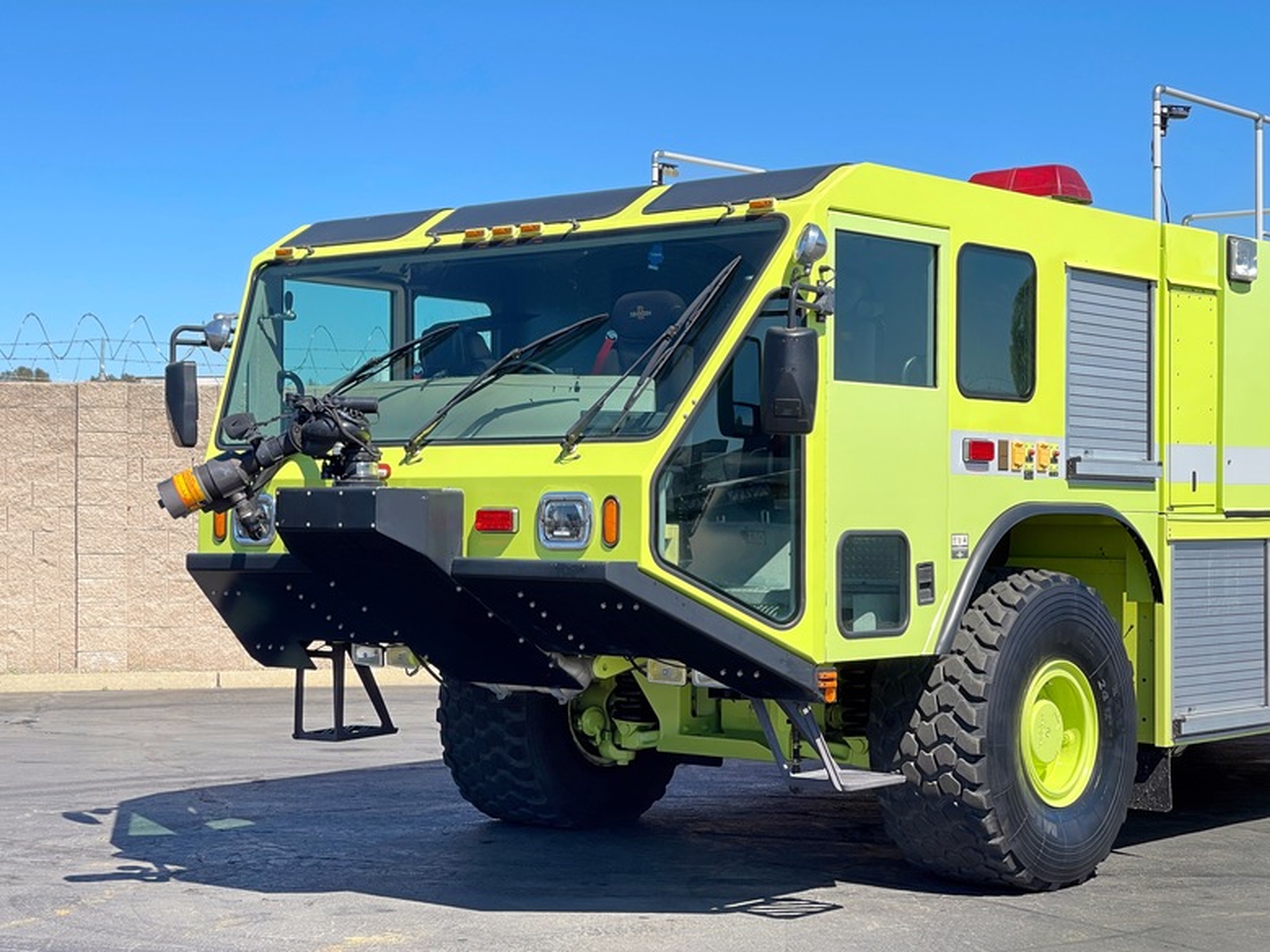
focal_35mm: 64
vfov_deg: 22.9
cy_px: 476
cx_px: 635
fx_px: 2348
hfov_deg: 30.3
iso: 20
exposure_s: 1/619
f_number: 2.2
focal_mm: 7.5
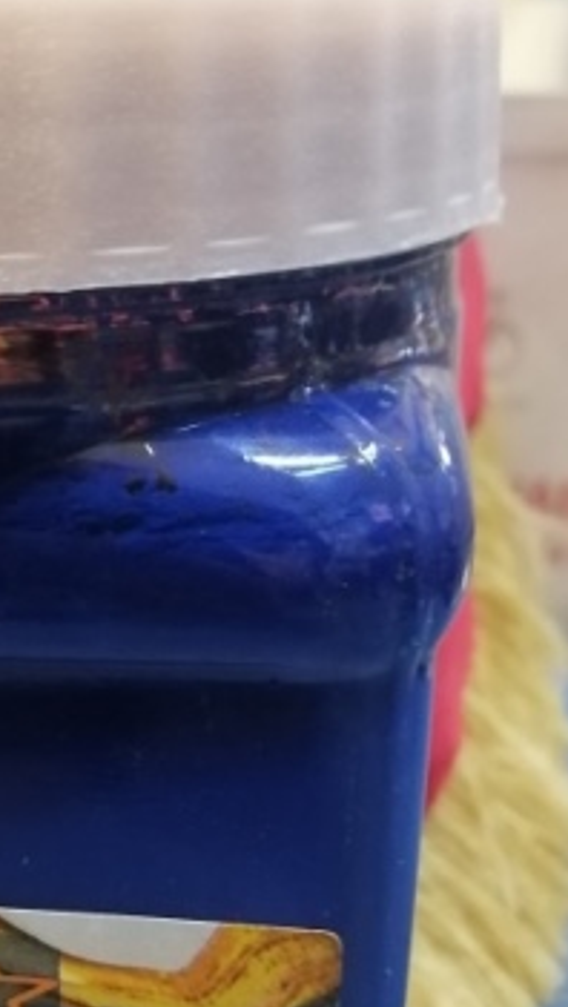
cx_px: 255
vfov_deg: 30.9
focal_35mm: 66
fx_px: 1763
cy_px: 833
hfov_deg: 18.3
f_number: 1.8
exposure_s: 1/25
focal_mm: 3.96
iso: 640
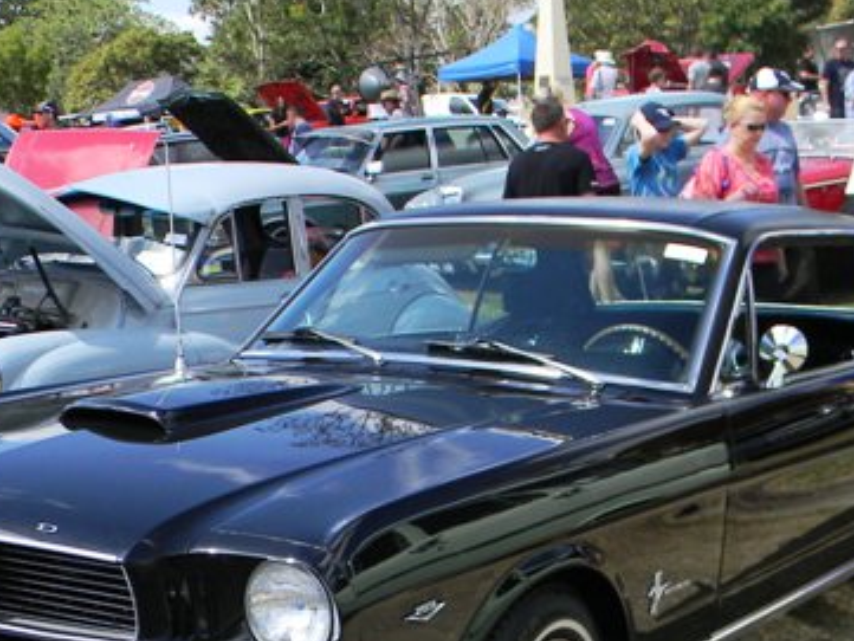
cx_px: 457
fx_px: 1530
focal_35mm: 62
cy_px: 544
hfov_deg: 31.2
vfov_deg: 23.2
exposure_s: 1/675
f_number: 3.5
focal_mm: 5
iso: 80
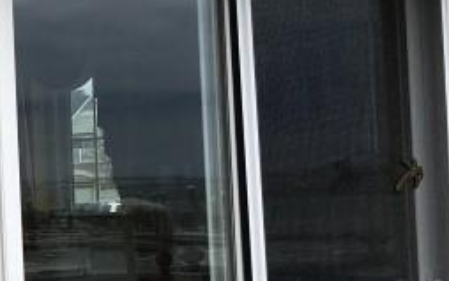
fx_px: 1420
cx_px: -255
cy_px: 205
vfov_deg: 11.3
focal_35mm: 116
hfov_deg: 16.2
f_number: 2.2
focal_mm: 4.15
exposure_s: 1/1451
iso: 25
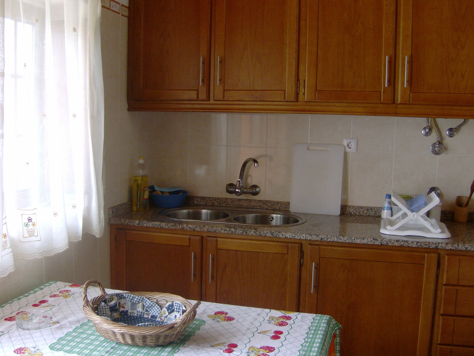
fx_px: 494
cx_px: 237
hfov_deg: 51.3
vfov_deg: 39.7
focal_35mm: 36
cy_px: 178
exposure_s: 1/64
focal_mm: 6
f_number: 2.8
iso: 114
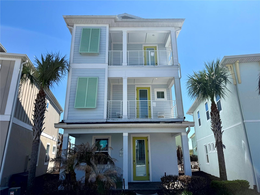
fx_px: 180
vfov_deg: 56.8
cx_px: 130
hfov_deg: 71.6
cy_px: 98
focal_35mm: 24
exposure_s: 1/4673
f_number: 1.78
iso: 80
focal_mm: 6.76
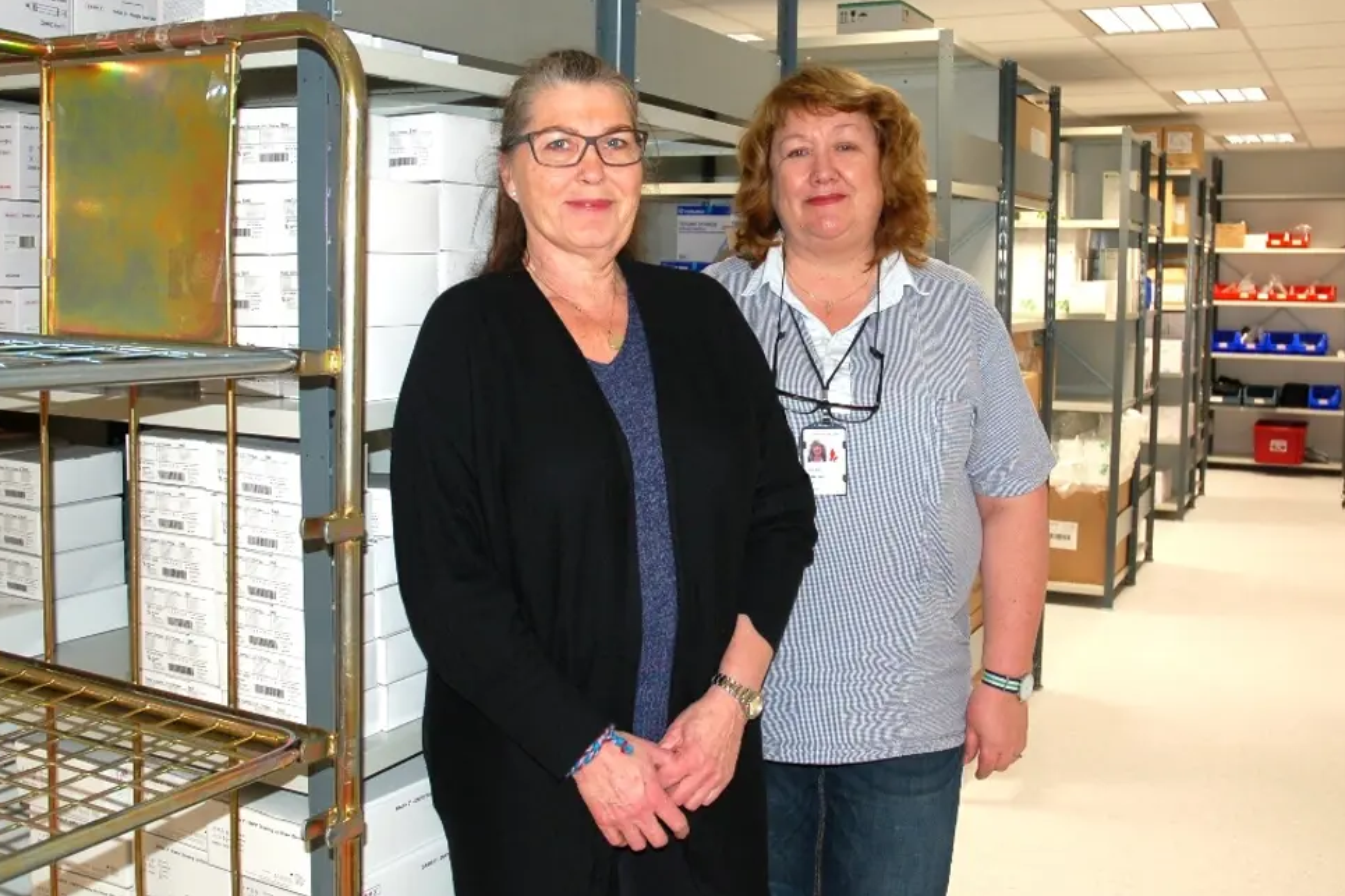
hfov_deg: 54.4
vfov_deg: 37.8
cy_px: 431
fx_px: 1307
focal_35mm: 35
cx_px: 663
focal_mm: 22
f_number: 3.8
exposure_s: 1/60
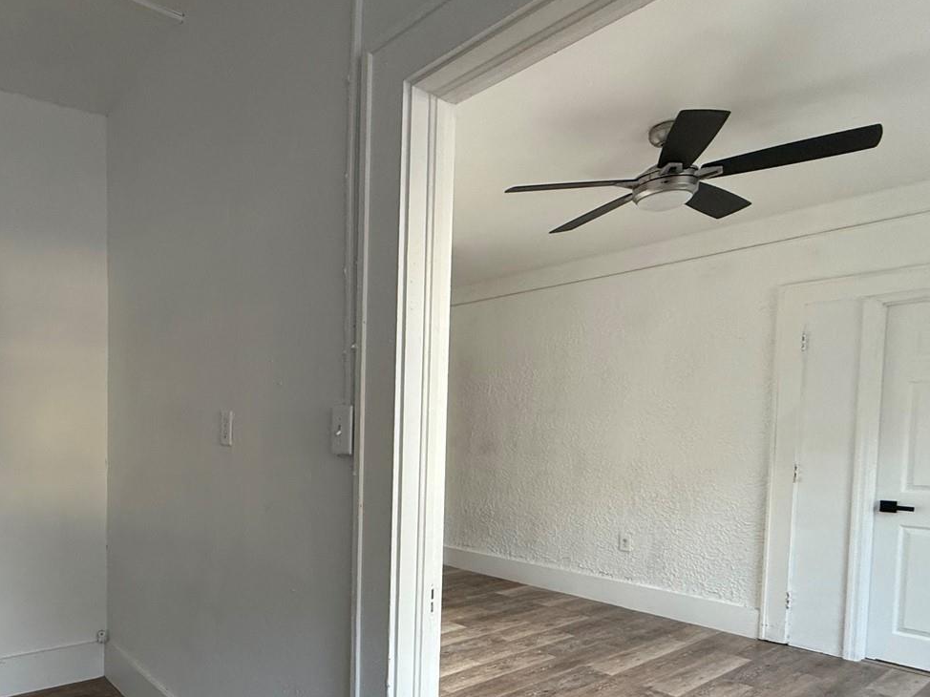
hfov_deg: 70.1
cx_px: 258
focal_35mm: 23
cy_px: 461
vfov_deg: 57.6
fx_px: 618
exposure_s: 1/98
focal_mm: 2.22
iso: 320
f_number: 2.2
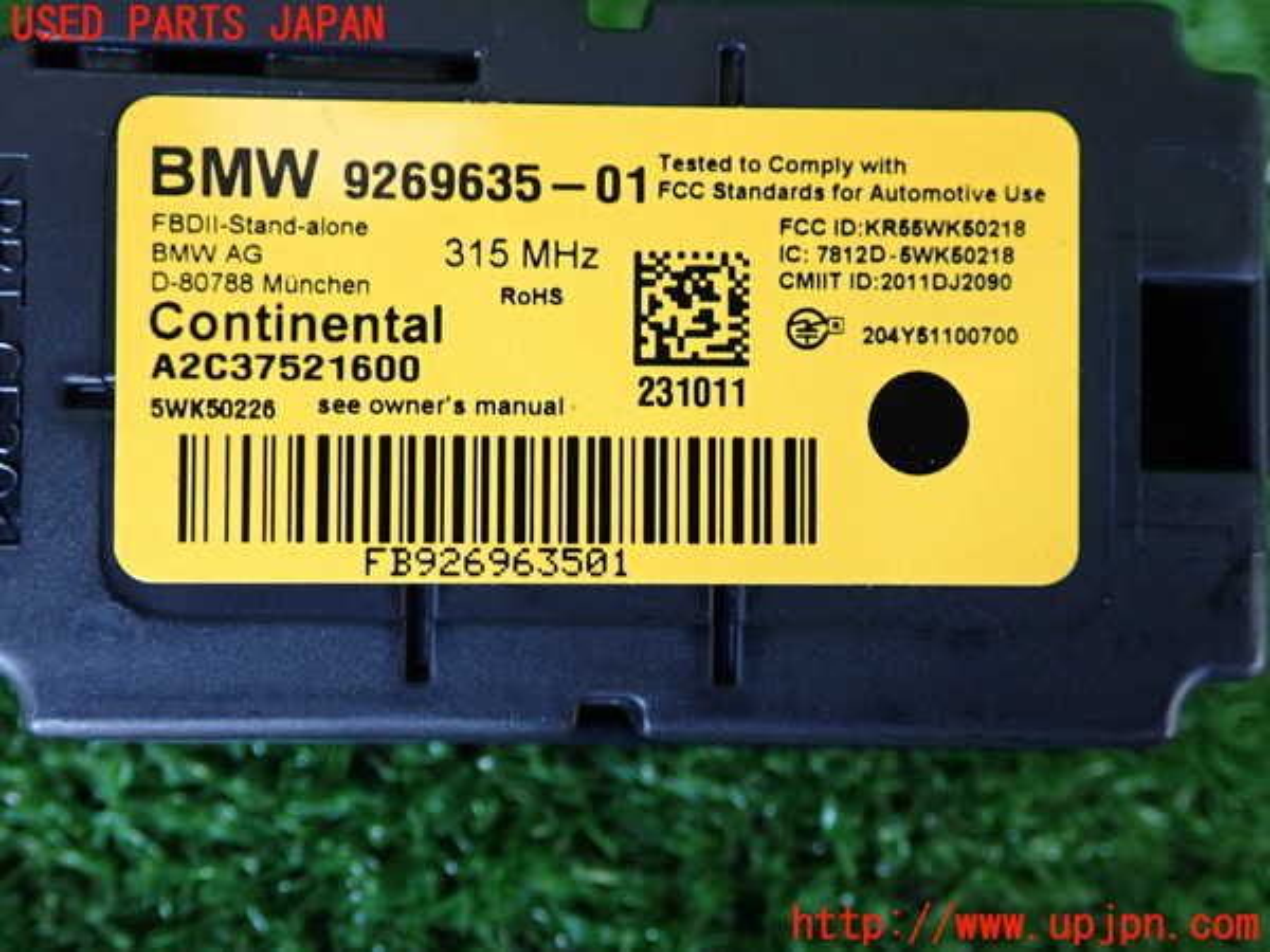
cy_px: 476
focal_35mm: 41
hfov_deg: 45.8
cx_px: 635
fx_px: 1504
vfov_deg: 35.1
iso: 200
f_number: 2.8
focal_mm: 7.31
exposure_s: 1/40
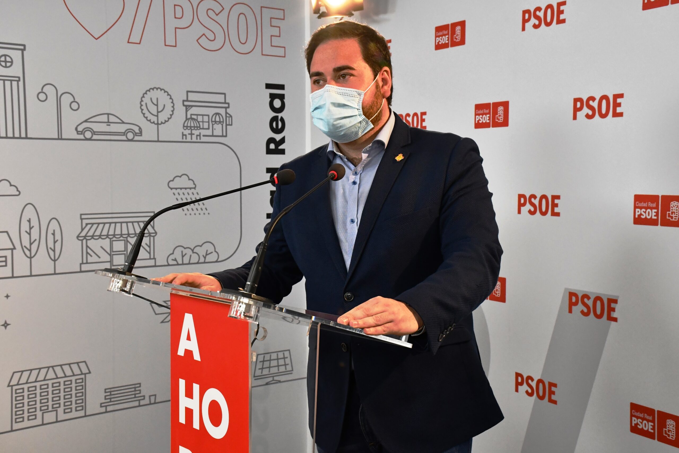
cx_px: 340
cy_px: 226
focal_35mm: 51
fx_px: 962
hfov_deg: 38.9
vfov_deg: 26.5
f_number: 9
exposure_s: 1/320
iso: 2500
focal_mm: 34
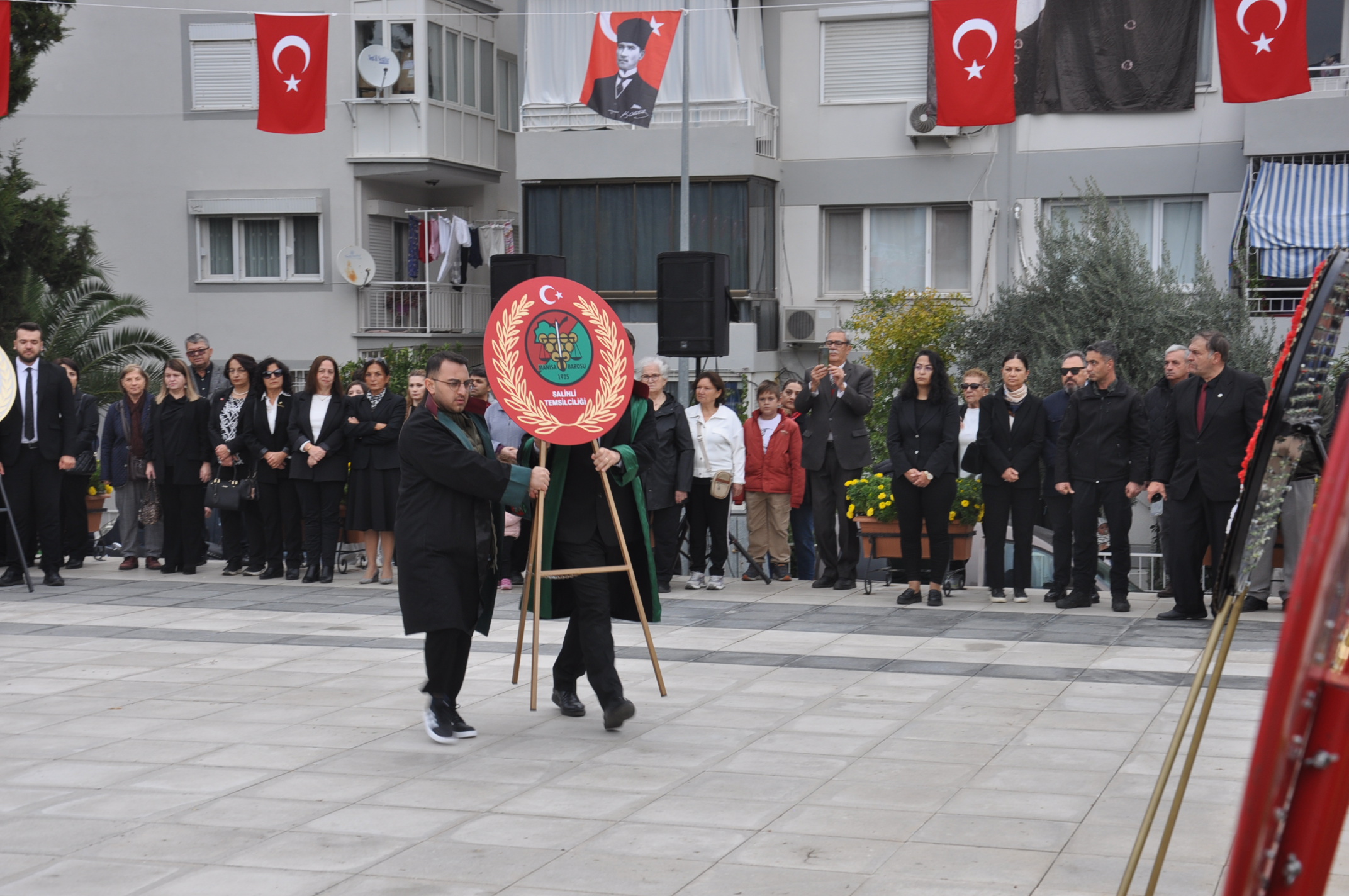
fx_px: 2358
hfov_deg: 31.9
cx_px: 674
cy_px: 448
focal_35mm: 63
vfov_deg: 21.5
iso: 200
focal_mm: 42
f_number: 8
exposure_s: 1/60
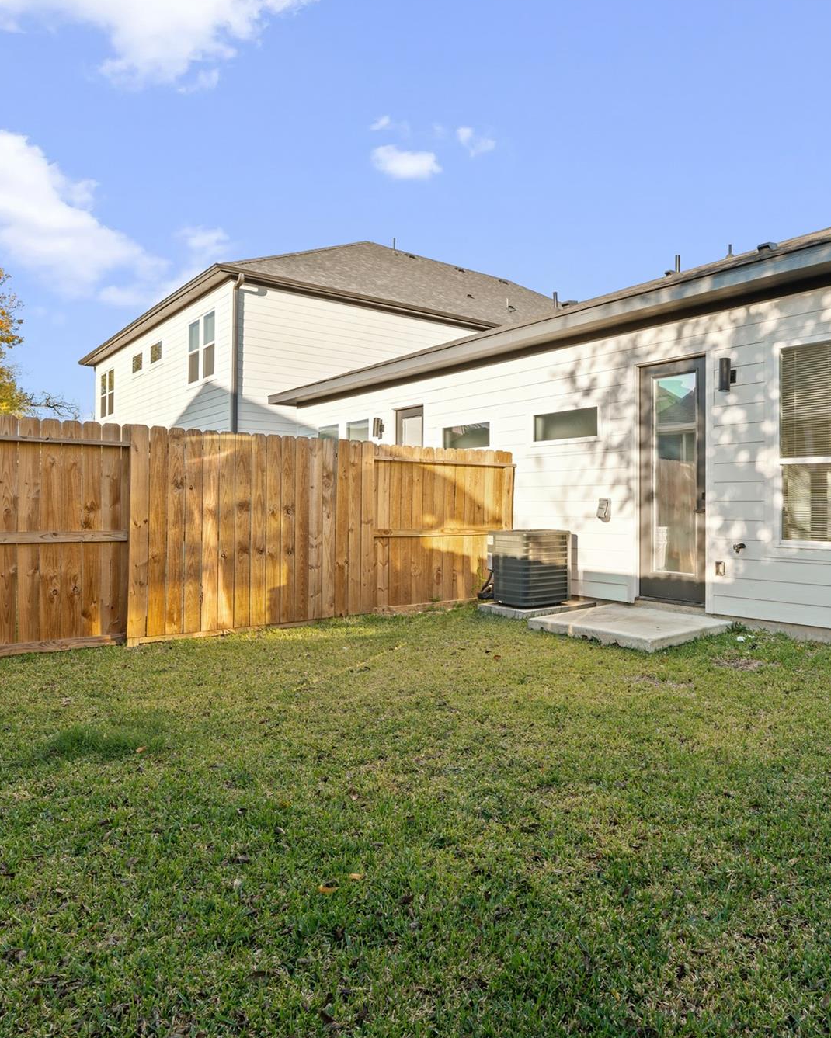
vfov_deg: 72.6
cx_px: 556
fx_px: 707
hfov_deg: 59.4
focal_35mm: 23
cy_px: 518
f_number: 9
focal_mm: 16
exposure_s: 1/8
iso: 200
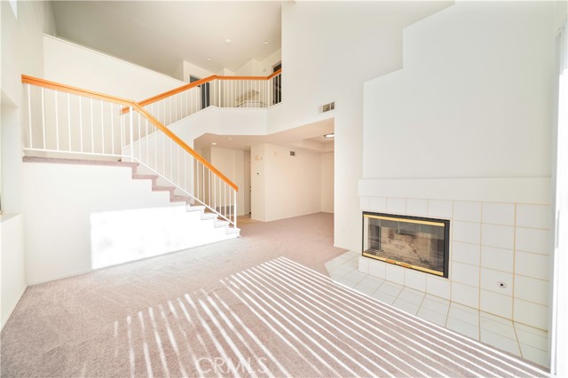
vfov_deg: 89.9
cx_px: 284
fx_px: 189
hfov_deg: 112.6
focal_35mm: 12
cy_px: 189
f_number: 4
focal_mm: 12
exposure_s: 1/160
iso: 100
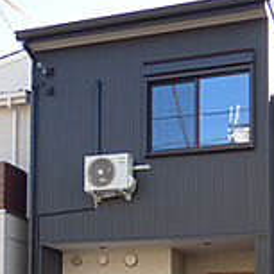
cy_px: 295
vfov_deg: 20.2
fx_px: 734
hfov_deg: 20.9
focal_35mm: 82
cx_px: 61
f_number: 3.5
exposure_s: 1/250
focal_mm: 6.8
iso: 100
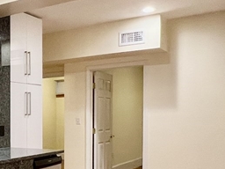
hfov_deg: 31.5
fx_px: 338
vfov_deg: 27.5
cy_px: 132
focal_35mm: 52
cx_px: -37
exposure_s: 1/60
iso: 200
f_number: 1.8
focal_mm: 1.57
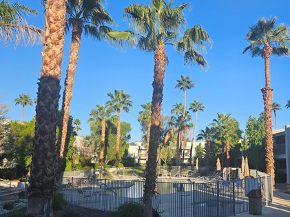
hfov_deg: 51.1
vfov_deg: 40.4
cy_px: 136
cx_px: 205
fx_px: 293
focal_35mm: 35
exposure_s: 1/1058
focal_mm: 5.4
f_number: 1.8
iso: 25
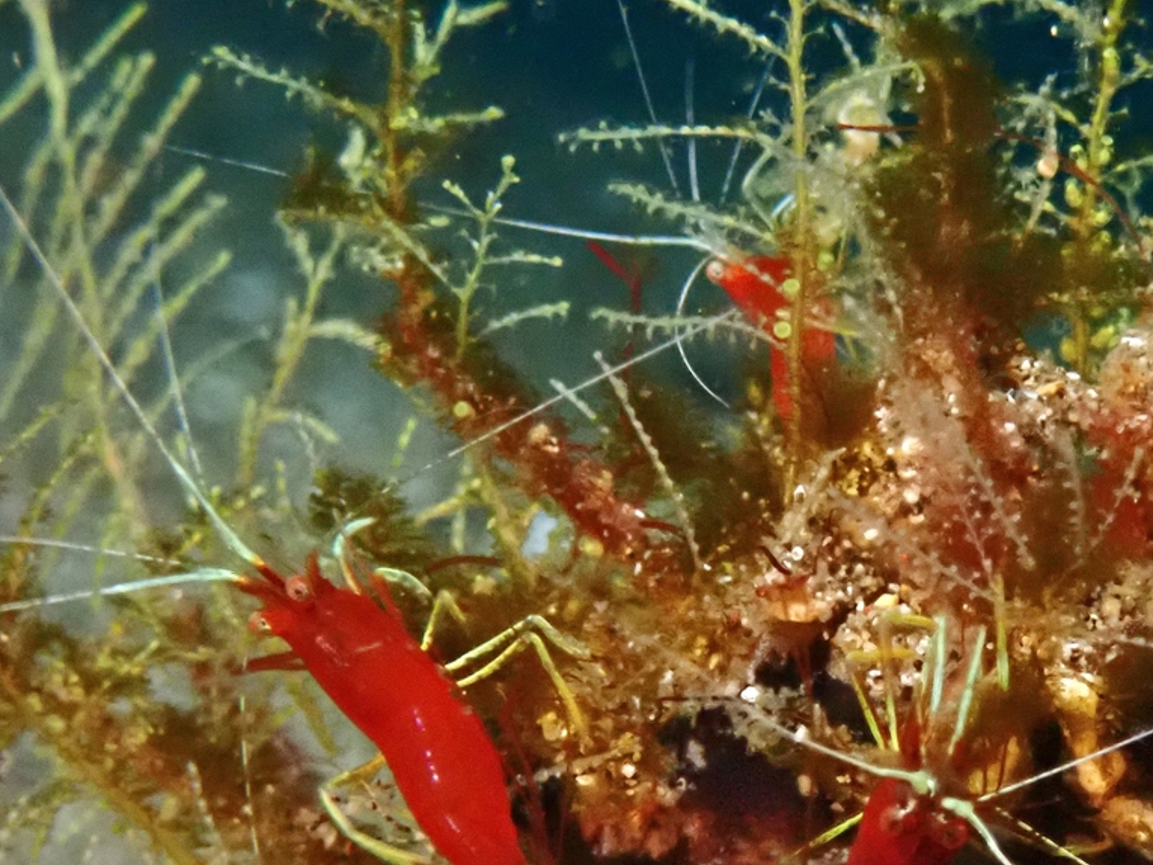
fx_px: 4964
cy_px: 611
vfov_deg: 9.9
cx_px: 843
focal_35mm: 149
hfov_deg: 13.2
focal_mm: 18
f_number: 6.3
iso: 1600
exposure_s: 1/200
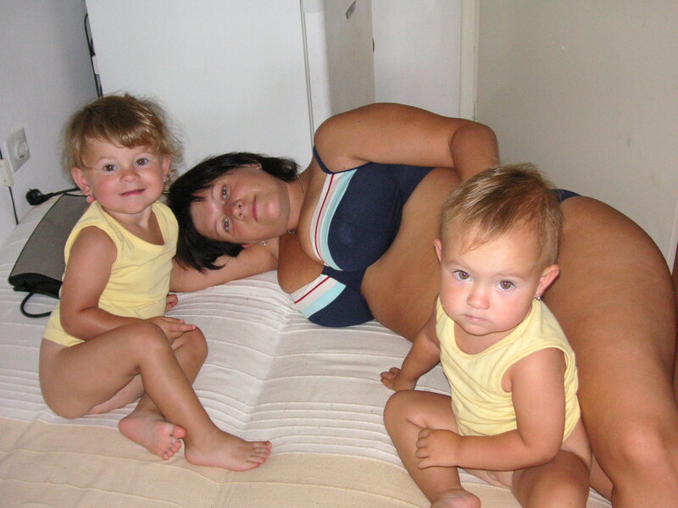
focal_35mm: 44
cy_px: 254
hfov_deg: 42.9
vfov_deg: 32.9
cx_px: 339
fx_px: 862
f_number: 3.1
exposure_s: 1/45
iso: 160
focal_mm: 7.3
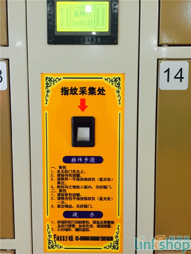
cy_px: 127
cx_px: 96
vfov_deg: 61.7
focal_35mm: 29
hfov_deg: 48.2
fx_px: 213
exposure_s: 1/10
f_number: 2.2
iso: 100
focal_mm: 4.15
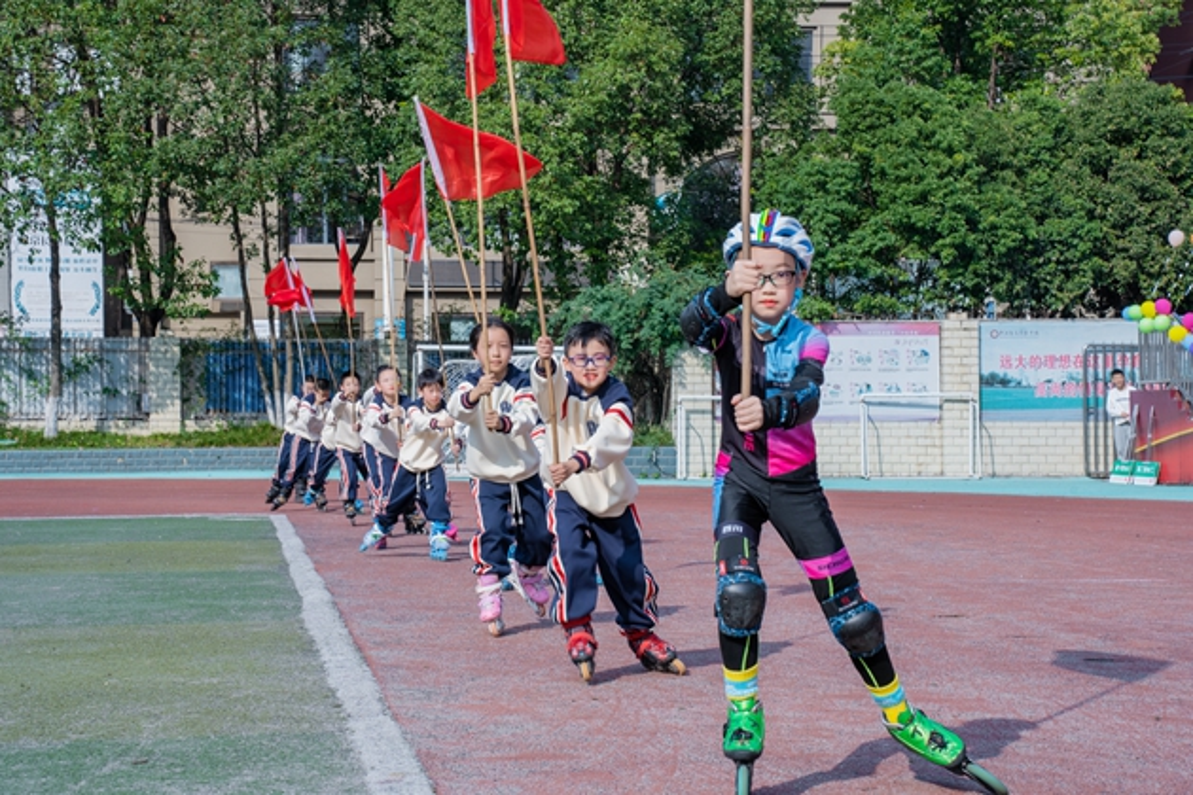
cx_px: 596
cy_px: 398
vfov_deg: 18.2
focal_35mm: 75
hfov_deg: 27.0
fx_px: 2485
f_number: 13
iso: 400
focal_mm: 75
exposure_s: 1/320
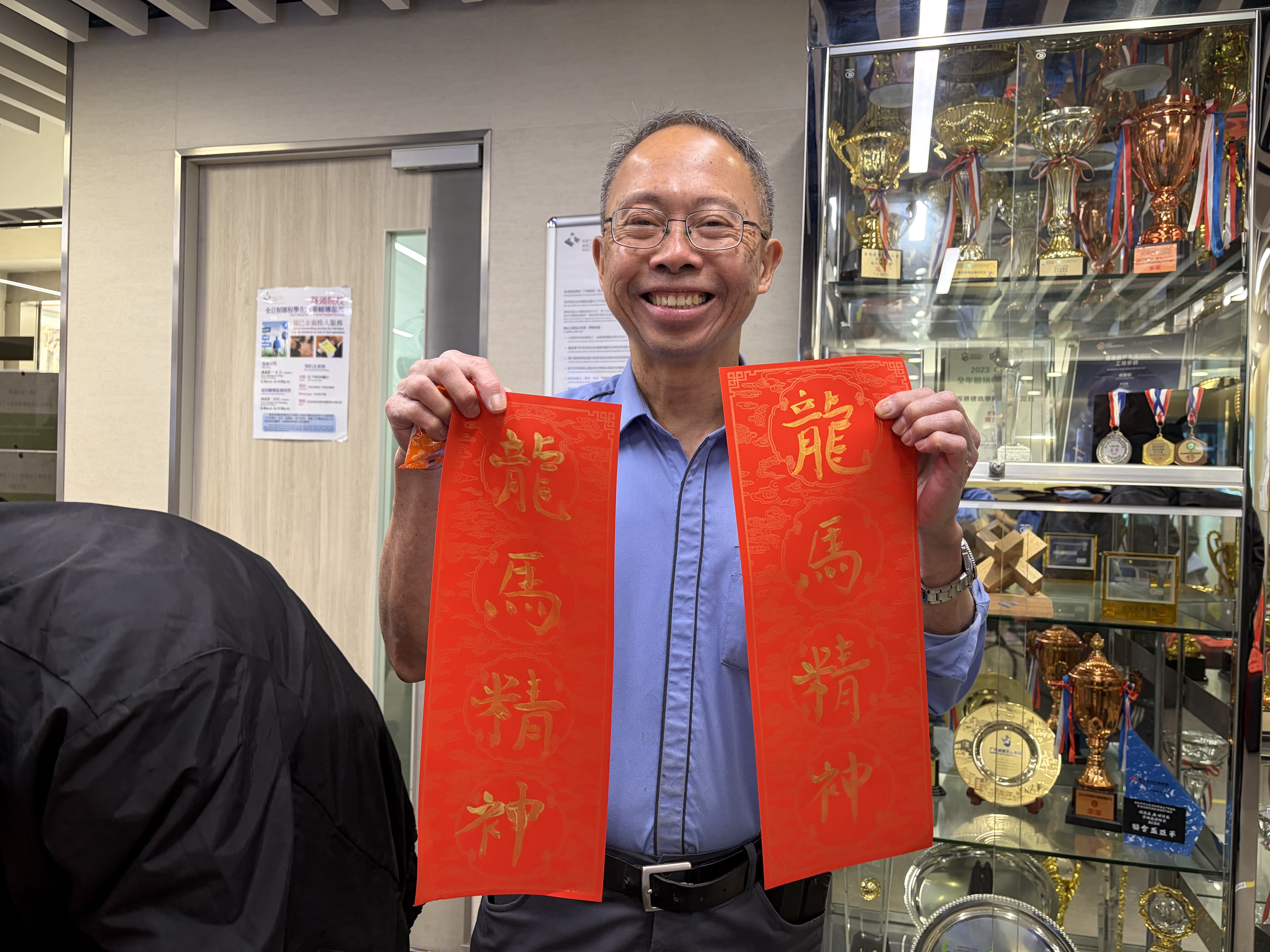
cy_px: 476
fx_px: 954
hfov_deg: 67.3
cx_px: 635
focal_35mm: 26
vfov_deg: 53.1
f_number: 1.6
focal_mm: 5.96
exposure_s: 1/50
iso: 160
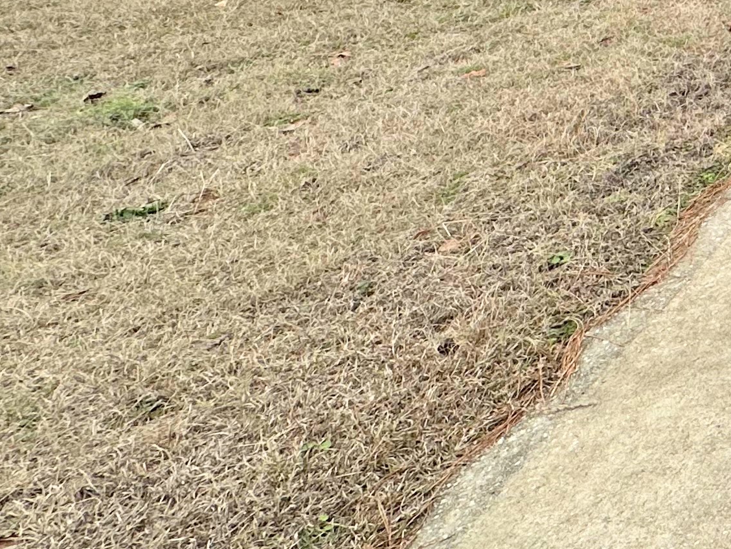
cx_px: 1273
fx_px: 1056
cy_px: -186
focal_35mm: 50
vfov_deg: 24.8
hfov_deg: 23.2
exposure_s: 1/1033
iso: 40
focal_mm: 2.22
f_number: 2.2
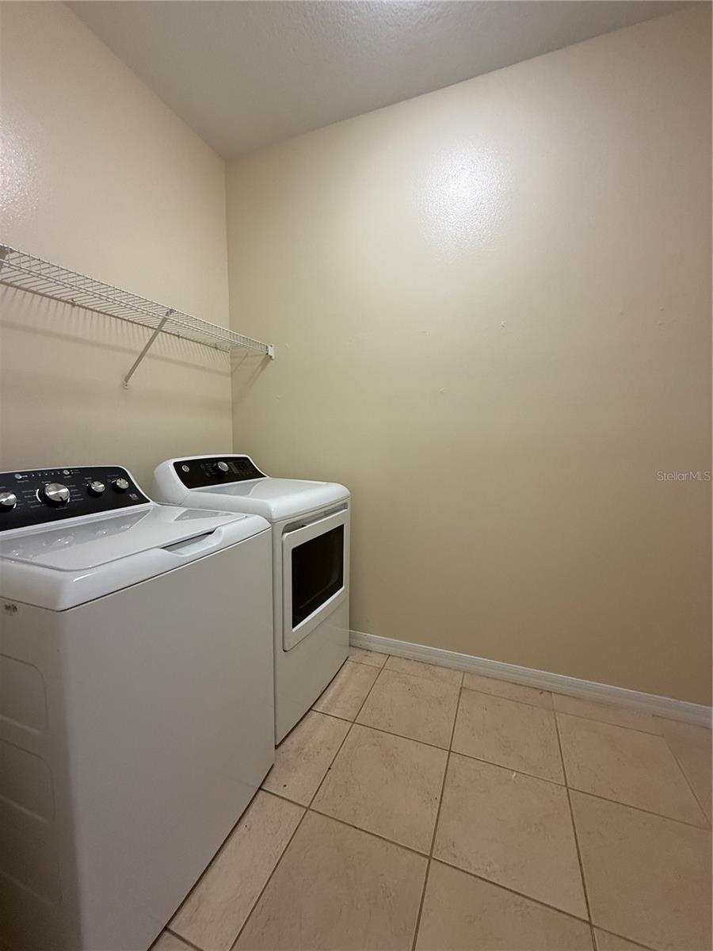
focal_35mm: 14
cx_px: 356
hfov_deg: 85.7
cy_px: 476
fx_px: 384
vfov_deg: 102.1
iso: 320
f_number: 2.2
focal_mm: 2.22
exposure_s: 1/120
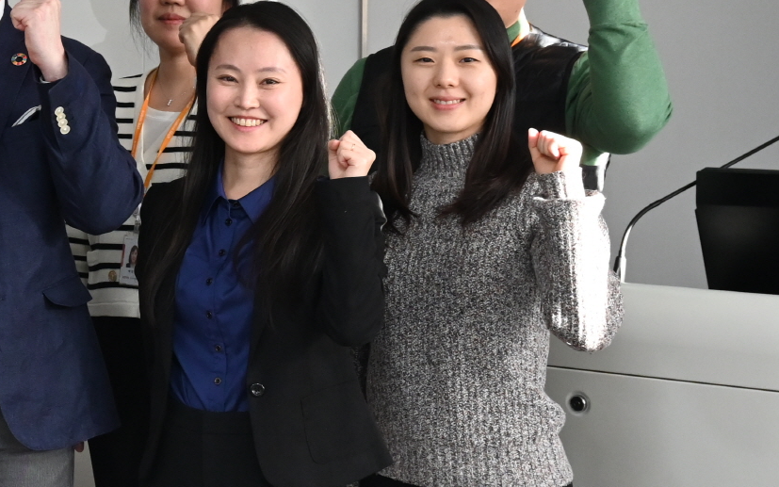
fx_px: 2630
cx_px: -557
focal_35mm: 124
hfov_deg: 15.0
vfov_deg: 10.5
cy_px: 72
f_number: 5
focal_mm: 33.5
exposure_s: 1/80
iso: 1250
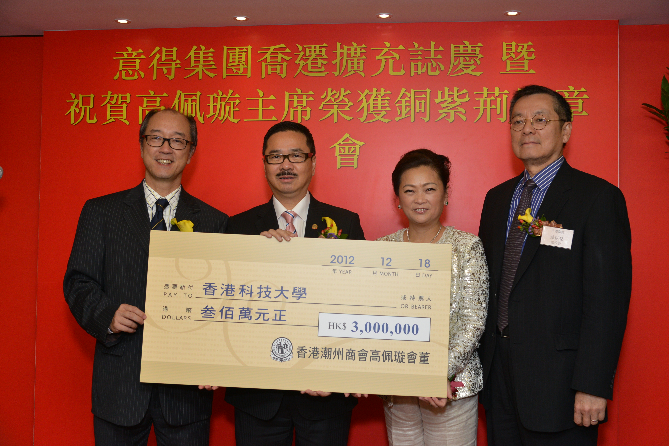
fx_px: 818
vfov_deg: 30.5
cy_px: 223
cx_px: 334
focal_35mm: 44
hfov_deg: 44.5
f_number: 5.6
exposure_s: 1/125
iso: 1000
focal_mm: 44
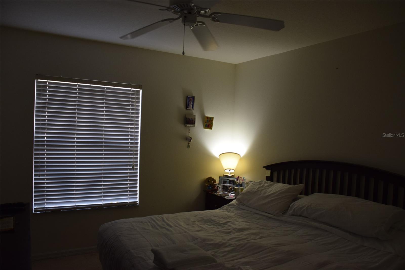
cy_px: 135
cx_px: 202
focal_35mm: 27
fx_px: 304
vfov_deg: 47.9
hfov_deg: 67.4
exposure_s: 1/125
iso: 800
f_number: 5.6
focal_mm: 18
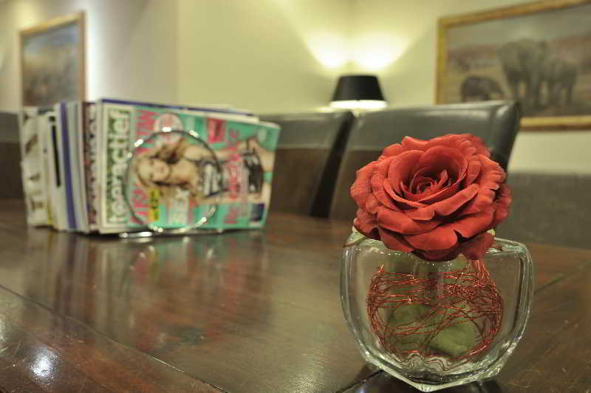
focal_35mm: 35
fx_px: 574
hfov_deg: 54.5
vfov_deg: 37.8
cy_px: 196
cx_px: 296
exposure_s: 6
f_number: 9
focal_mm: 35
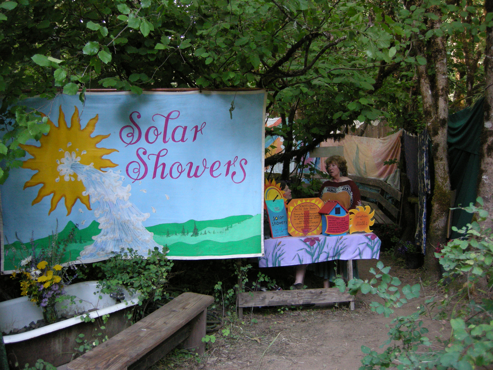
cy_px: 185
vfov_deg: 39.7
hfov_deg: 51.4
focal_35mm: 36
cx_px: 246
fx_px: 513
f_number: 2.7
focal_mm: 7.5
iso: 245
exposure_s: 1/59
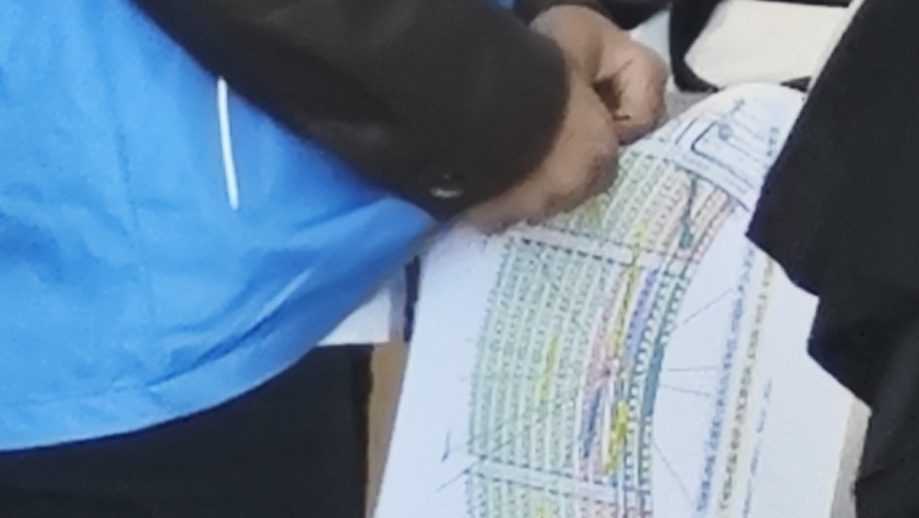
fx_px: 19232
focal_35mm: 789
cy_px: -1313
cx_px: 1223
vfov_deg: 1.5
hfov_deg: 2.7
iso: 400
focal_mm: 9
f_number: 2
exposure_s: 1/100
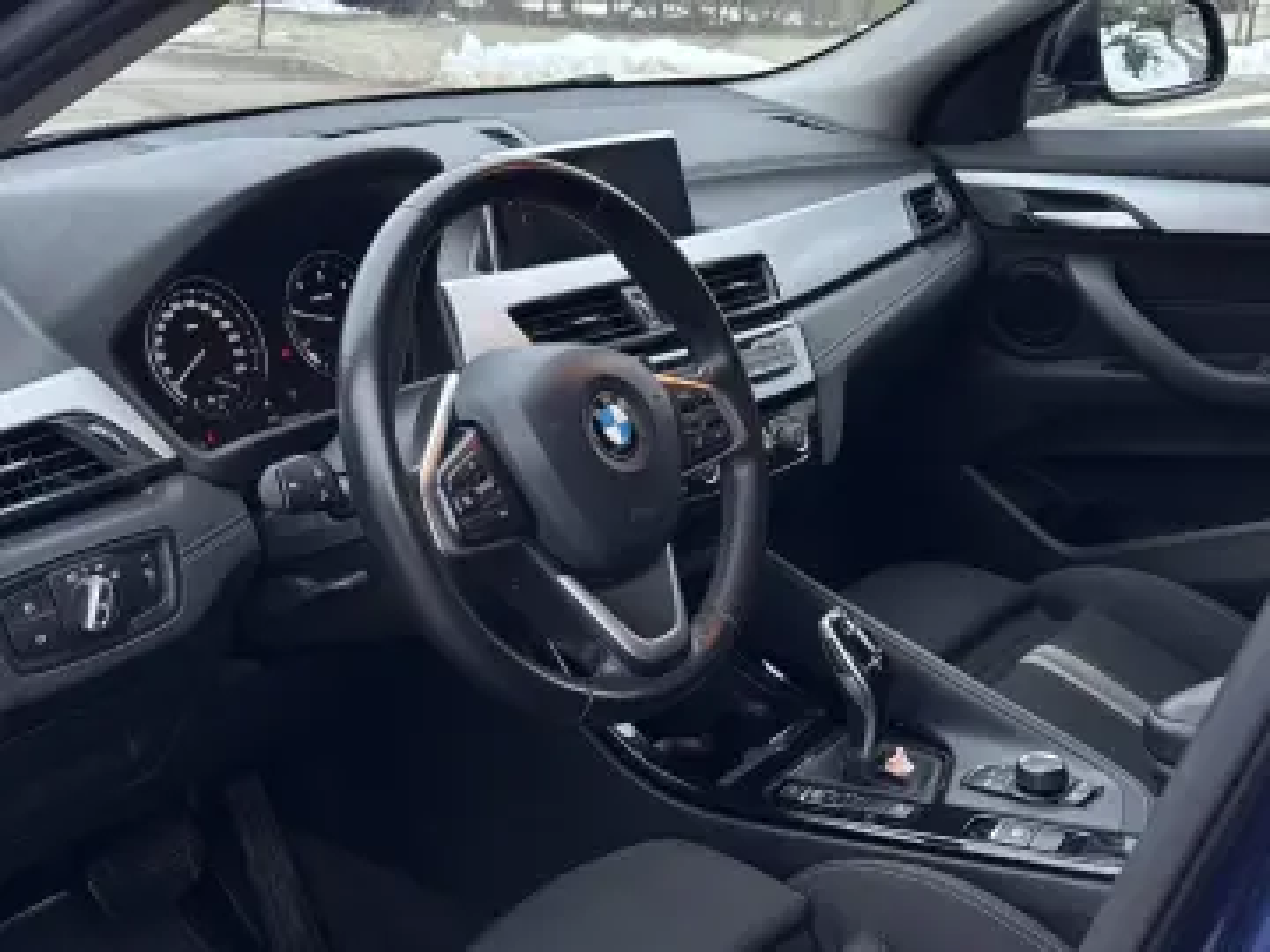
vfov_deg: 30.3
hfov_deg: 39.7
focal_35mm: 48
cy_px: 476
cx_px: 635
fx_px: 1761
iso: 125
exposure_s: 1/50
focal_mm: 6.76
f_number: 1.78
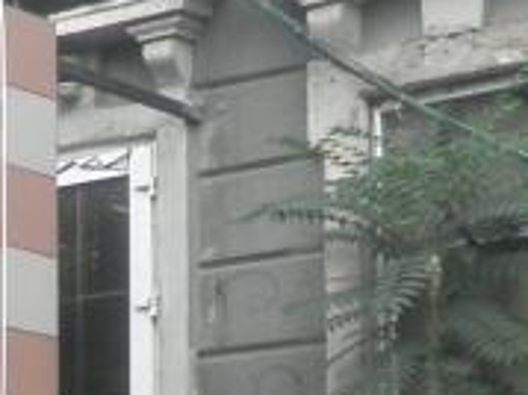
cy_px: 460
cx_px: -94
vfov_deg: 9.8
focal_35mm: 149
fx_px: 2271
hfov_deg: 12.9
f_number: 2.6
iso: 64
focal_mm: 4.65
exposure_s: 1/125
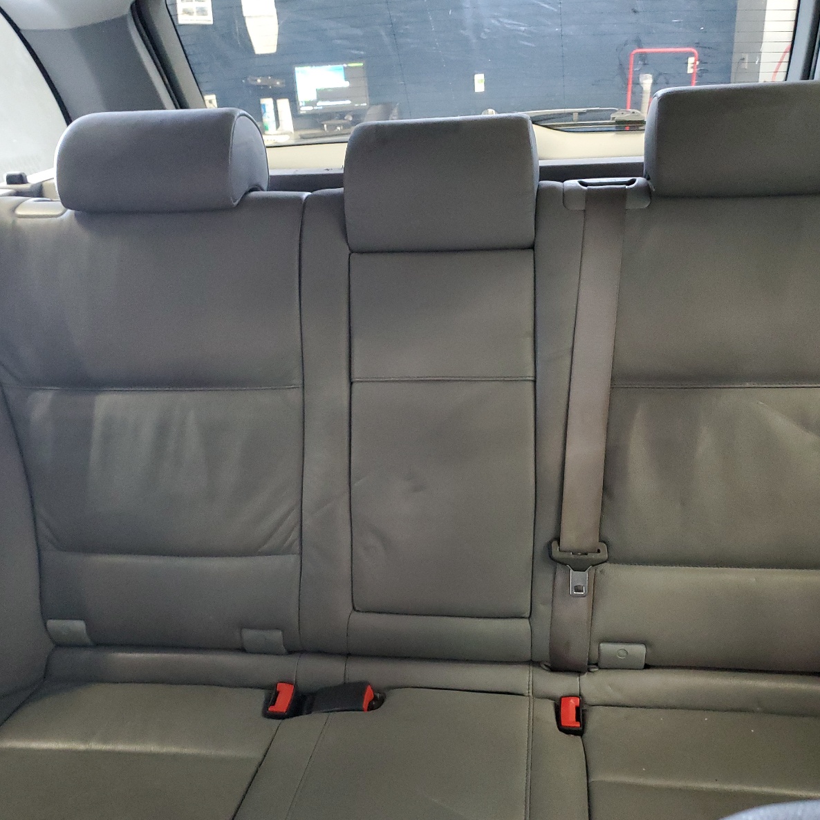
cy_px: 413
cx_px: 454
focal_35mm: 31
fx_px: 831
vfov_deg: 52.5
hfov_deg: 52.4
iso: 432
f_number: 1.5
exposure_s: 1/15
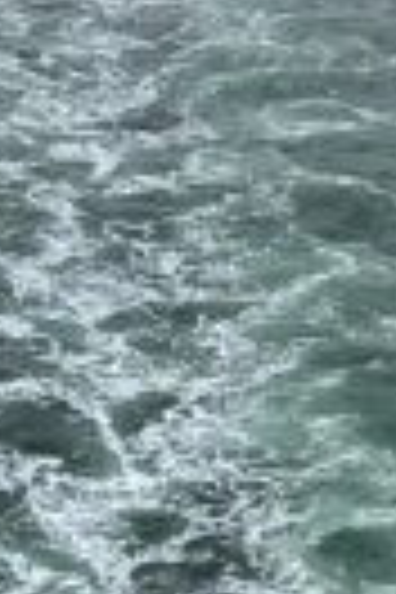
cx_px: 0
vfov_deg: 11.6
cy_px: -342
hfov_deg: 8.1
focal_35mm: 169
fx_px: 2788
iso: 32
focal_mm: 4
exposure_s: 1/1143
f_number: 1.8
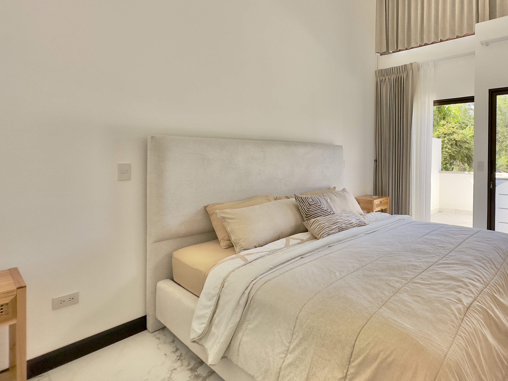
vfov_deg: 65.6
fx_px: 294
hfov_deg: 78.6
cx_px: 345
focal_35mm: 20
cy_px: 160
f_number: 2.2
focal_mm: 2.22
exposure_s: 1/99
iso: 50
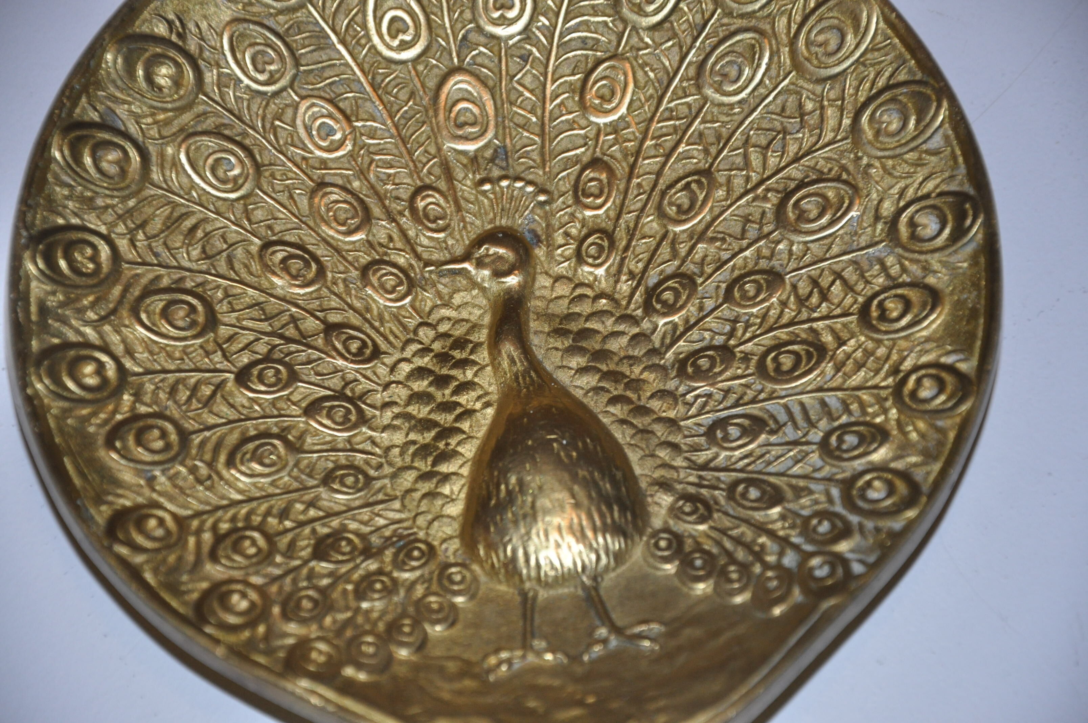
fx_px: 4754
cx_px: 544
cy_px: 362
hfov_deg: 13.1
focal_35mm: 158
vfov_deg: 8.7
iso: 800
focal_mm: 105
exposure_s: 1/60
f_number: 5.6
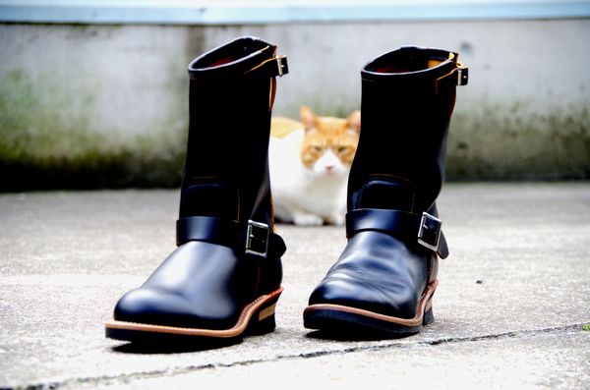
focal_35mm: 150
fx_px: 2452
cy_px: 195
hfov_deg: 13.7
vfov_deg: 9.1
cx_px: 295
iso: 800
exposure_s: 1/160
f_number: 5.6
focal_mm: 100
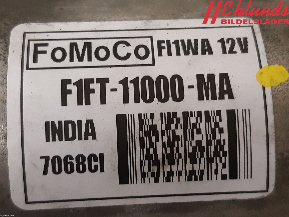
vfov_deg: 53.1
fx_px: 217
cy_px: 108
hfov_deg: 67.3
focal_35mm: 26
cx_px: 144
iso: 200
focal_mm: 3.93
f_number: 1.7
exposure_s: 1/50
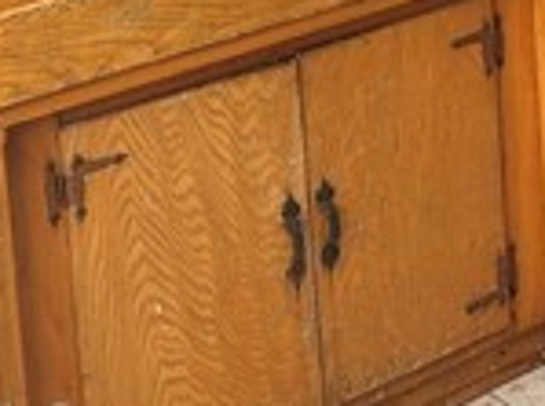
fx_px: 1759
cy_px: -388
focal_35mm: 112
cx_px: 797
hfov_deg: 16.2
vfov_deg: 11.9
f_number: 1.5
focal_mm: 5.7
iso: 100
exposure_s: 1/121
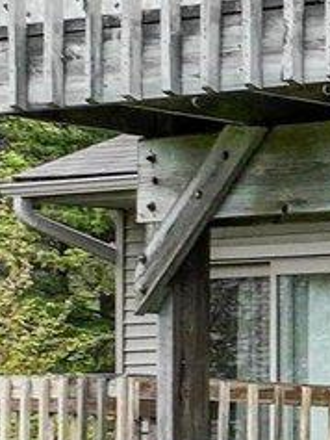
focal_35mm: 207
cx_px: 1600
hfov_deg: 5.5
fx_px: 2629
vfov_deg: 9.4
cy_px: 577
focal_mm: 12.29
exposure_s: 1/500
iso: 300
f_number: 2.8
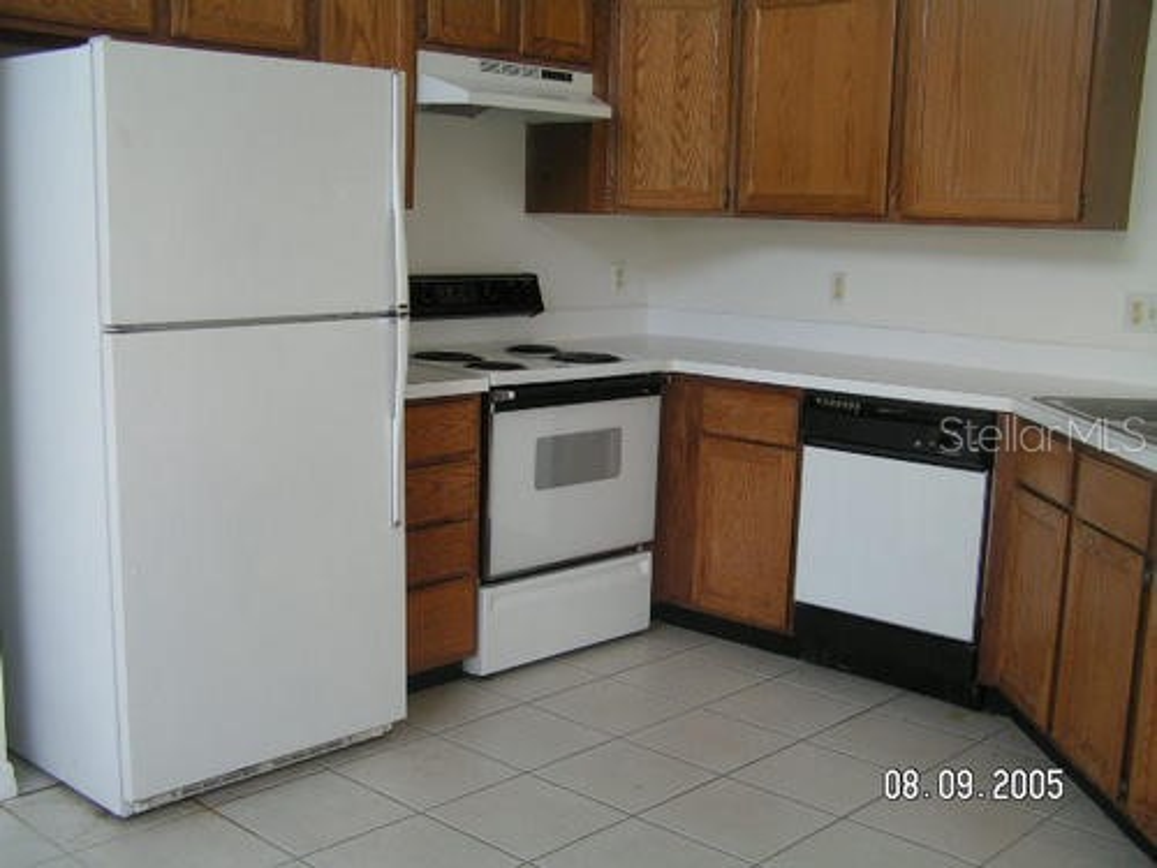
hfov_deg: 45.8
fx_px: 1370
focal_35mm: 41
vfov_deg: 35.1
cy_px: 434
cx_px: 578
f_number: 2.8
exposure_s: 1/50
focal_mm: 6.8
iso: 64
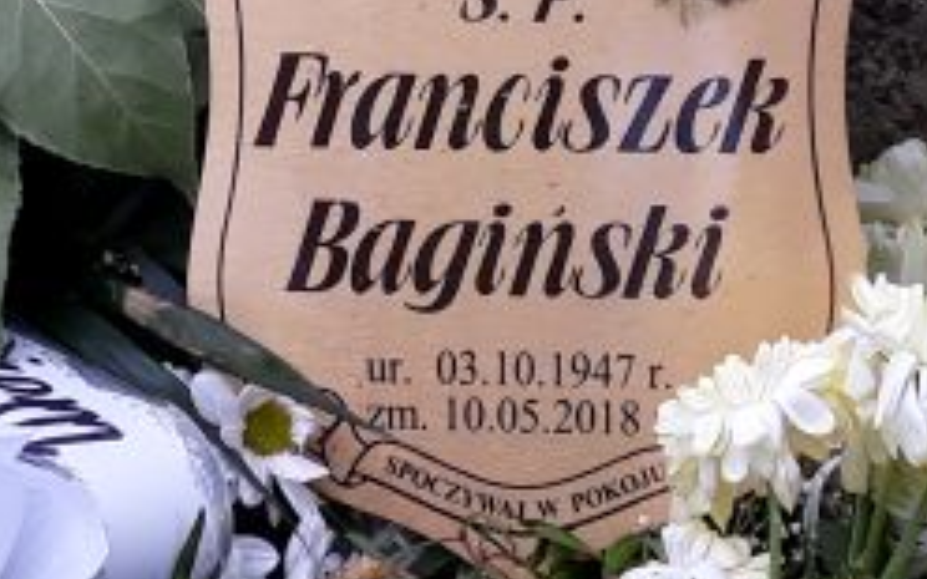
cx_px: 441
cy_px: 280
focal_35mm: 74
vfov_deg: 17.6
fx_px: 1870
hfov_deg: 27.8
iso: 40
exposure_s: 1/329
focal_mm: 3.71
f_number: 1.7
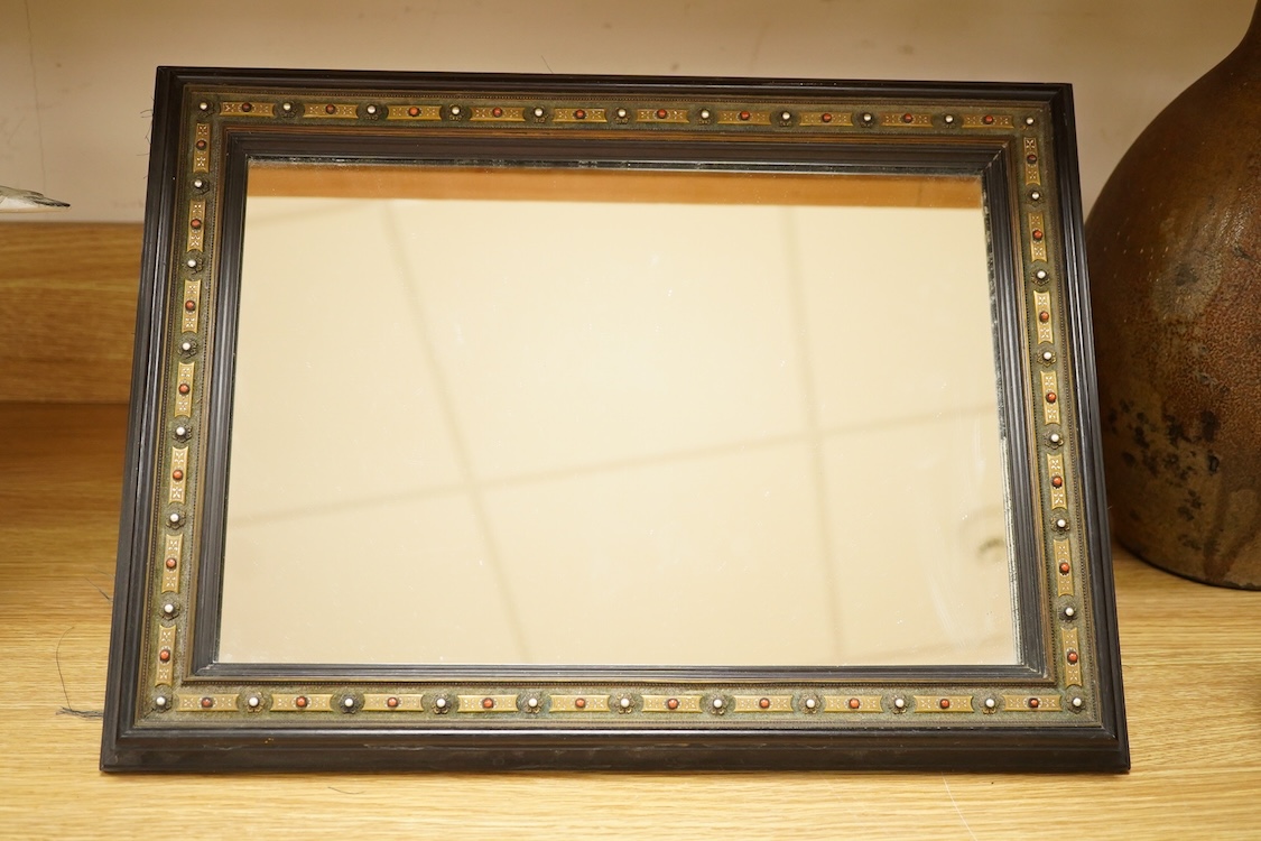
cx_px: 630
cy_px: 420
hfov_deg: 43.6
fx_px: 1576
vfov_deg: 29.9
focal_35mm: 45
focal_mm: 30
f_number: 5
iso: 2000
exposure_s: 1/125
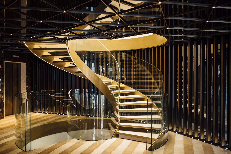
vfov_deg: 37.9
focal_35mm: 35
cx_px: 116
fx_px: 225
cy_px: 77
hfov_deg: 54.4
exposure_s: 1/125
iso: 800
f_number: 2.2
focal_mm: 35
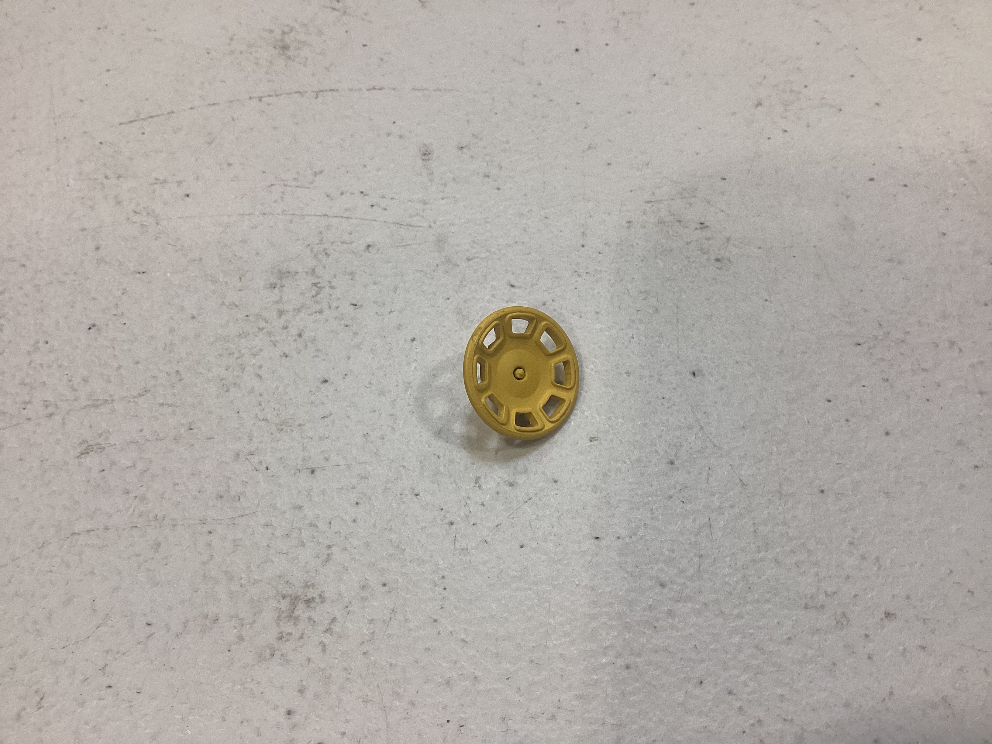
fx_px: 888
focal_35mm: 31
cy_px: 372
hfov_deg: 58.4
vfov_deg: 45.4
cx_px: 496
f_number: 2.4
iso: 80
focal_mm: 3.3
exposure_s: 1/120
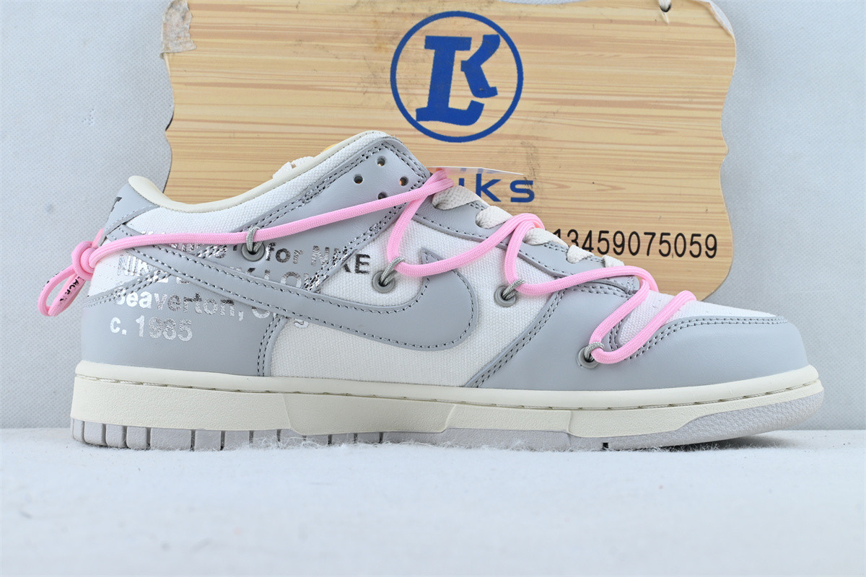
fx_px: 1227
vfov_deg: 26.5
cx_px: 433
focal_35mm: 51
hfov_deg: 38.9
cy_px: 288
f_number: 10
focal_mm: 34
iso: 100
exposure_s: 1/15
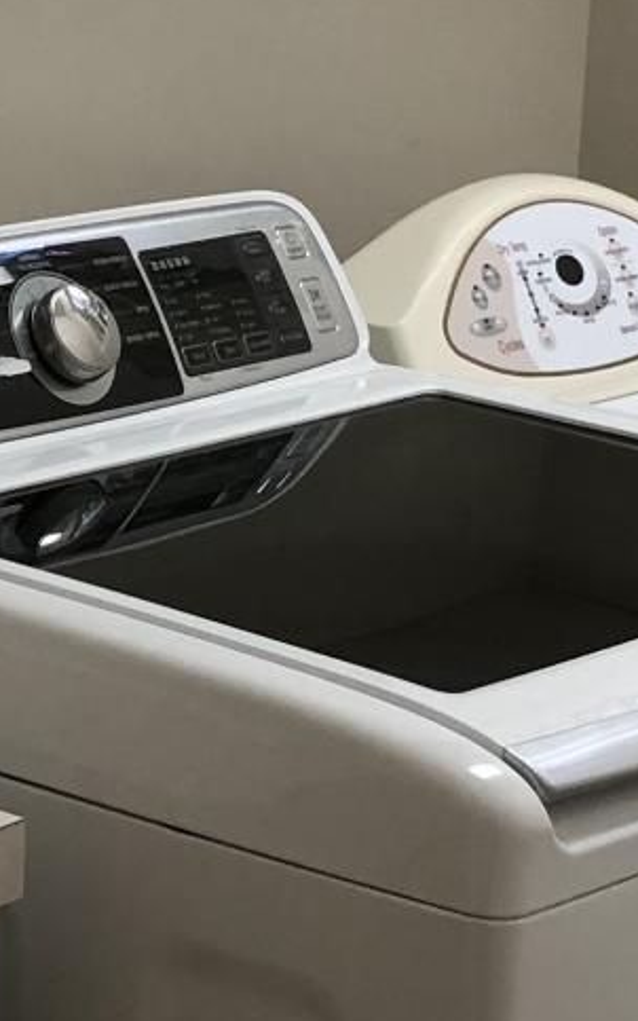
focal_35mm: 123
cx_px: -226
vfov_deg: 16.9
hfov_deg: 10.4
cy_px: 374
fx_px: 3421
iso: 40
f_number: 1.8
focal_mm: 3.99
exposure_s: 1/24
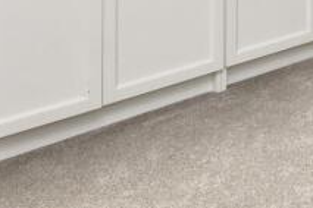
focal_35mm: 72
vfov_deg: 15.7
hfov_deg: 24.2
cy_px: -184
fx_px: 626
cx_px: 419
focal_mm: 10
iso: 200
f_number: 4
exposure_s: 1/60
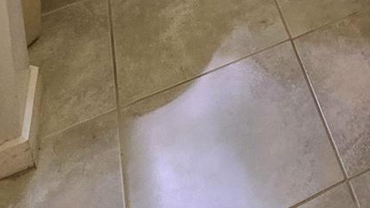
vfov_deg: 10.4
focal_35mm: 69
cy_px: -463
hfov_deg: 27.3
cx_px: 433
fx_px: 677
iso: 320
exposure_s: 1/60.2
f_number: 1.9
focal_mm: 2.2
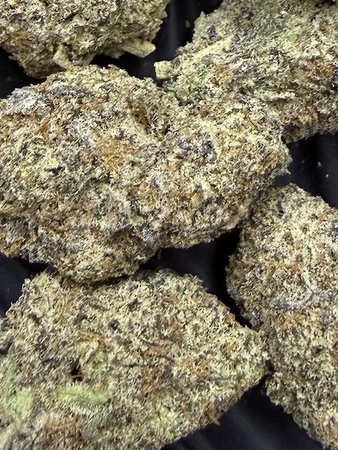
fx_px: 937
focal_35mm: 72
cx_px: 215
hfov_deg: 20.4
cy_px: -53
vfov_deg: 25.0
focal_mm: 2.22
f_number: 2.2
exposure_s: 1/50
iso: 250
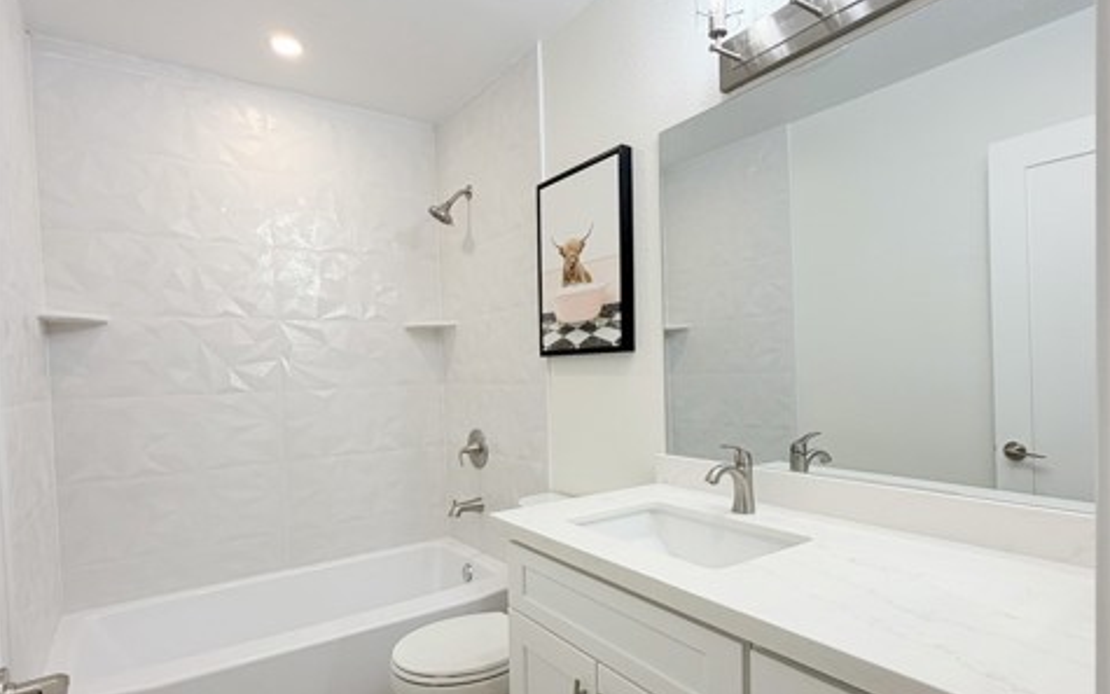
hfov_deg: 85.1
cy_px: 395
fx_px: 605
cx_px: 556
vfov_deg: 59.4
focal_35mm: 20
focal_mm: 2.22
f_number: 2.2
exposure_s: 1/120
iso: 80
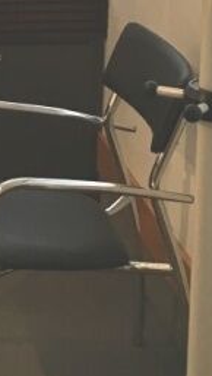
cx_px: -209
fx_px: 1177
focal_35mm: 118
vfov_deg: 17.3
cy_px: -82
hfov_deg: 9.6
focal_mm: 4.15
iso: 64
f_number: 2.2
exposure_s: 1/30
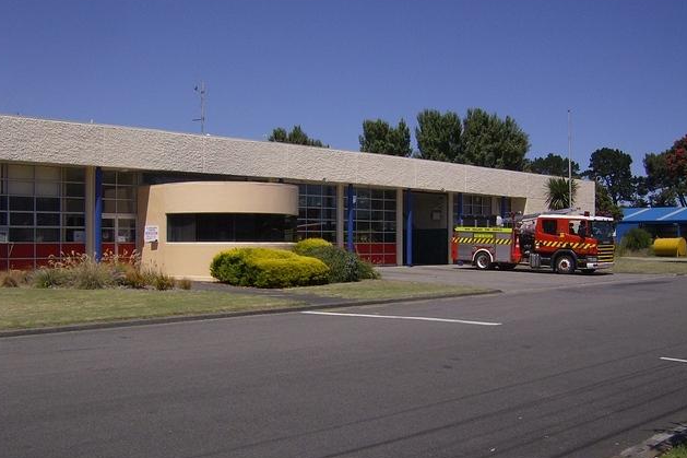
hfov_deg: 50.7
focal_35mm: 38
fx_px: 725
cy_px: 244
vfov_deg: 35.0
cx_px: 341
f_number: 4.7
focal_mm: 6
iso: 100
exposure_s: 1/1299
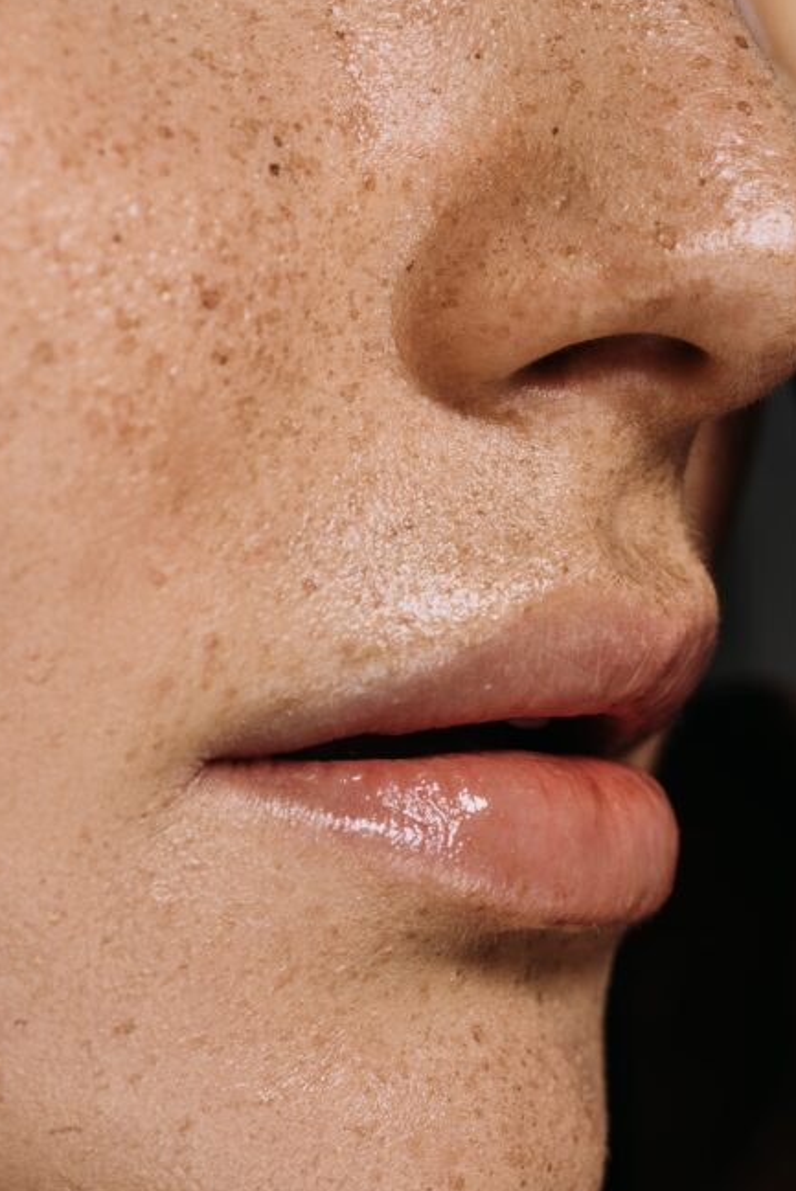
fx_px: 5496
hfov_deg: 8.3
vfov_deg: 12.4
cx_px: 432
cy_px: 573
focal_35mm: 166
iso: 100
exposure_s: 1/160
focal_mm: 105
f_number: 8
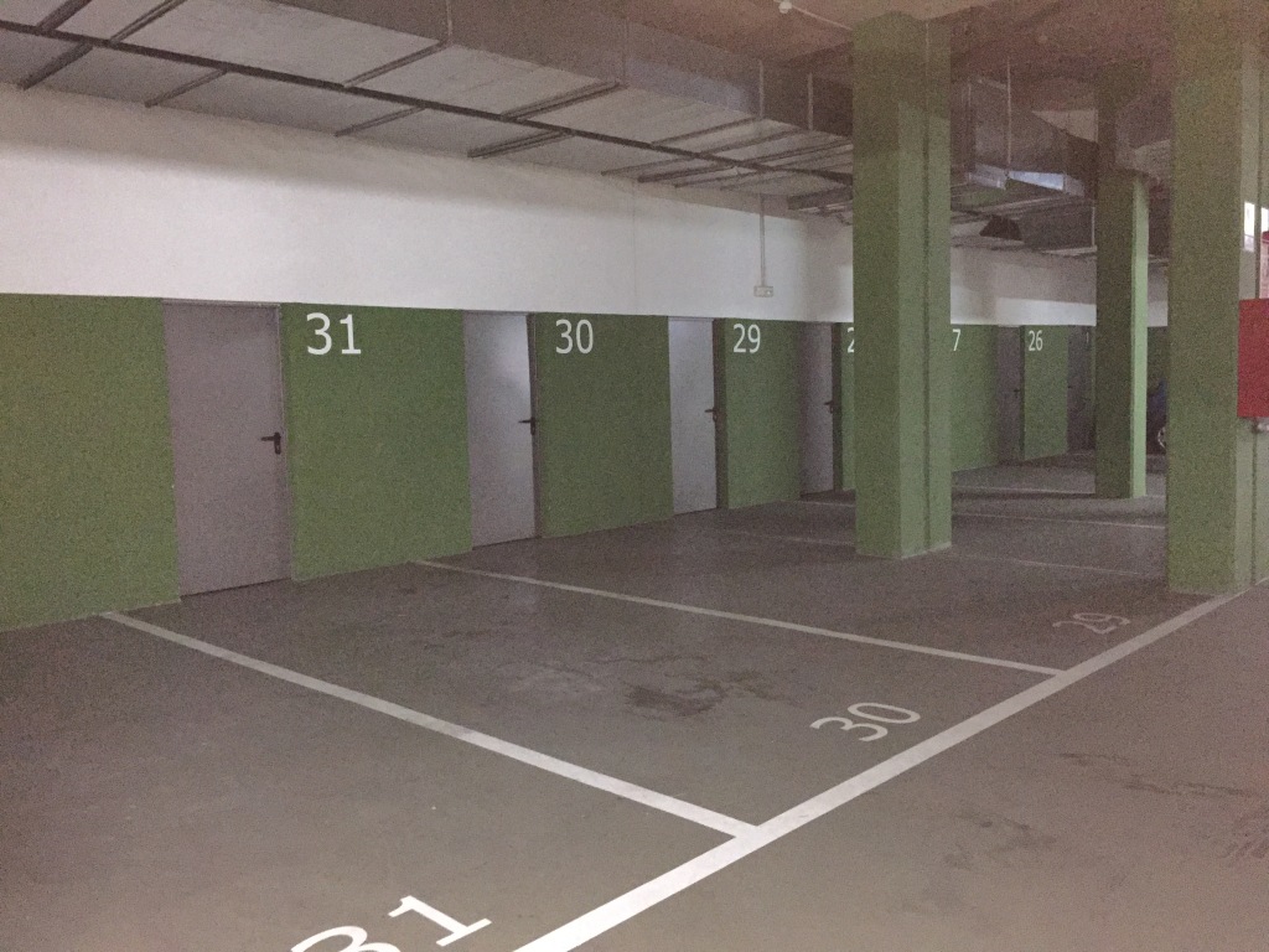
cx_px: 634
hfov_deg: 61.7
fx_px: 1063
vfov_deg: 48.2
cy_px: 476
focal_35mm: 29
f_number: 2.2
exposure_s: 1/17
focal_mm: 4.15
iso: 800
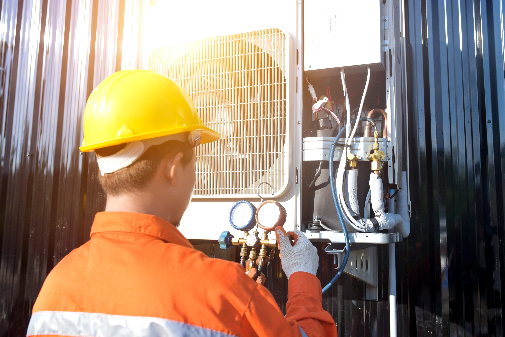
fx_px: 491
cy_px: 168
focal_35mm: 35
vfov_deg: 37.9
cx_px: 252
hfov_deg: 54.4
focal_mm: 35
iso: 400
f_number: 5
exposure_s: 1/1000
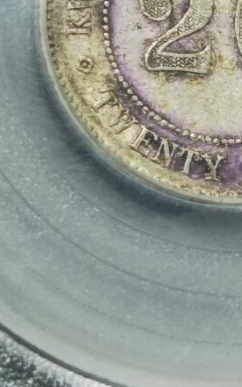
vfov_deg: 8.6
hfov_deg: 5.4
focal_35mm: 241
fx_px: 2542
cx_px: 198
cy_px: -148
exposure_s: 1/100
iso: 100
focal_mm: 6.67
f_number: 1.9
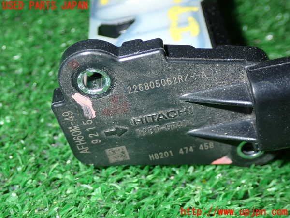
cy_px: 109
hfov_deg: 33.2
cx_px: 145
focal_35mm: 58
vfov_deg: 25.2
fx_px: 486
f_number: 10
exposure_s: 1/60
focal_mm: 10.35
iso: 250
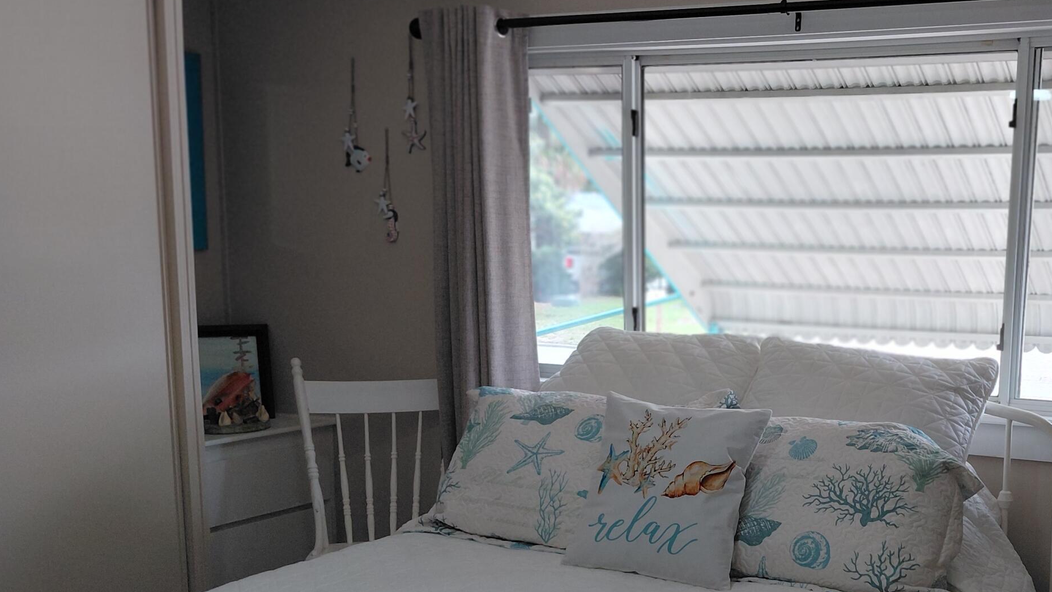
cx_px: 775
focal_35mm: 44
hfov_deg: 45.0
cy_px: 448
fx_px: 1227
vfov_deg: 26.7
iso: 100
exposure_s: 1/120
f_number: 1.8
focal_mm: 4.69
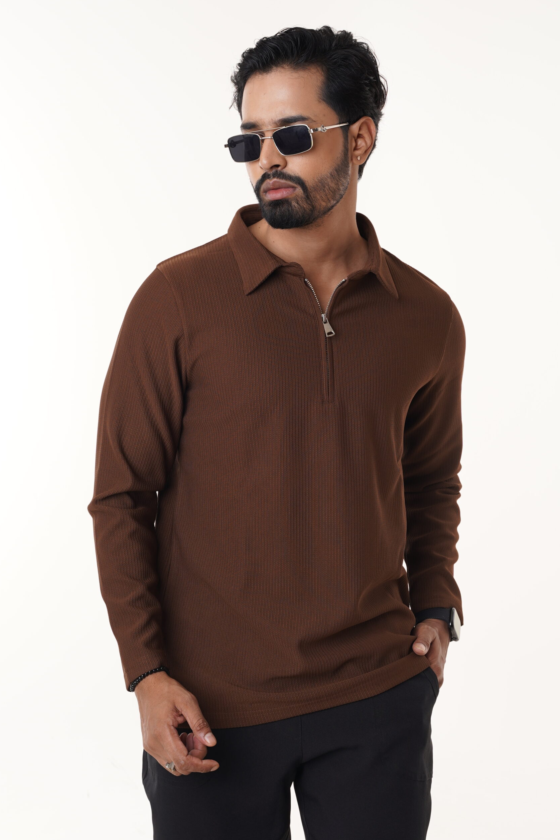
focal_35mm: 55
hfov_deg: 24.6
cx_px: 276
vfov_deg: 36.2
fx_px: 1283
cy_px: 418
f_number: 8
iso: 100
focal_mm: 36.3
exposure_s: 1/100
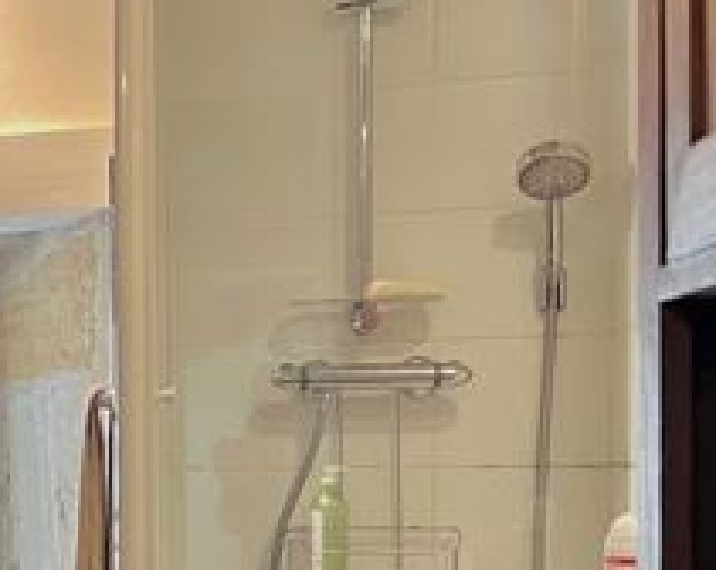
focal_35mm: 85
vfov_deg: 17.8
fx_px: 1798
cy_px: 504
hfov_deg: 18.8
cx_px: -463
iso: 160
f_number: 1.5
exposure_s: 1/50
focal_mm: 5.7
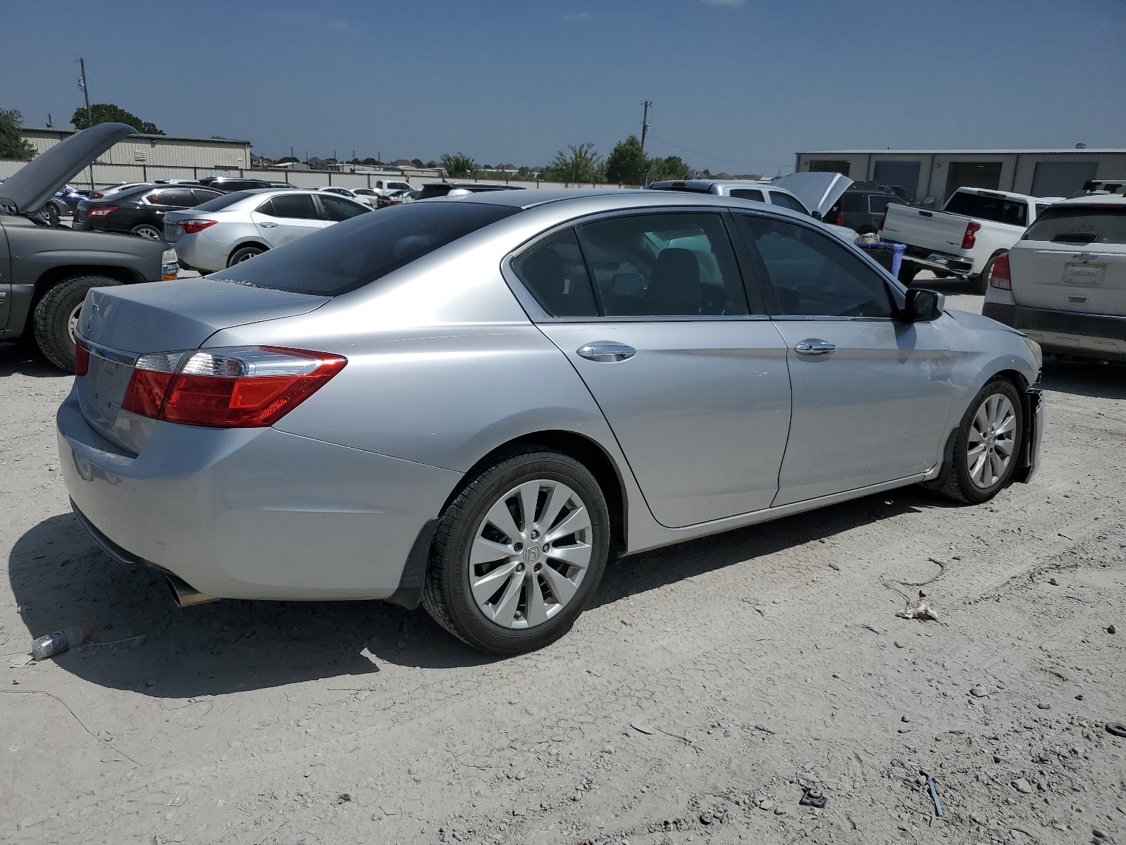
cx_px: 563
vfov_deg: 53.1
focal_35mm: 26
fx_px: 846
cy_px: 422
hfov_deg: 67.3
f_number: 1.5
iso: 52
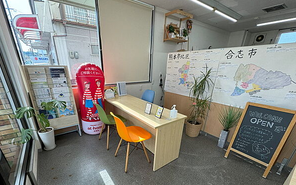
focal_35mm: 16
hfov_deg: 97.7
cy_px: 116
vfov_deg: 70.1
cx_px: 139
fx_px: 129
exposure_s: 1/120
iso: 64
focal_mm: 2.22
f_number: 2.2
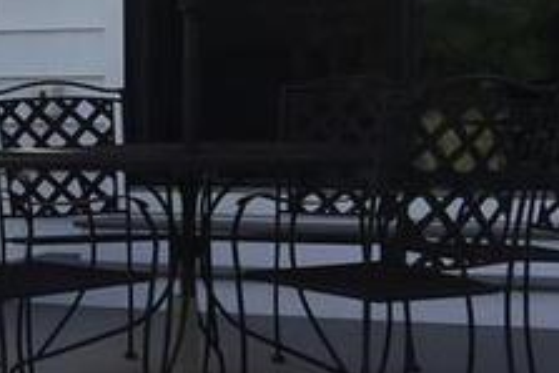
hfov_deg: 17.1
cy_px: 120
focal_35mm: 116
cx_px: -55
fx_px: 1802
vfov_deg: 11.8
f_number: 14
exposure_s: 1/800
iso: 800
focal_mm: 12
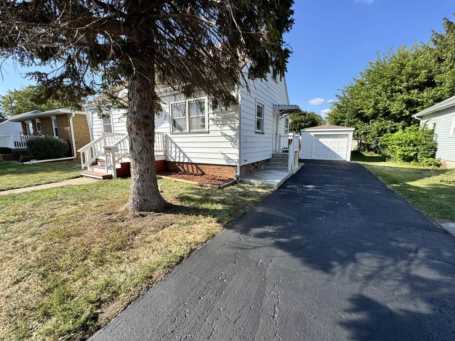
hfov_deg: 102.1
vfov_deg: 85.7
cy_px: 170
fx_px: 184
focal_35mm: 14
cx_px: 228
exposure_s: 1/1110
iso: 50
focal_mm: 2.22
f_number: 2.2
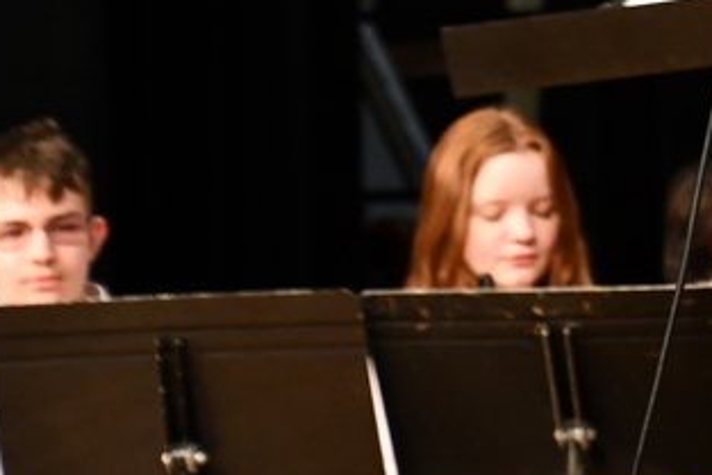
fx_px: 10665
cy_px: -251
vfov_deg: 2.5
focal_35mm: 539
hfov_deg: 3.8
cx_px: 990
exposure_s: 1/100
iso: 3200
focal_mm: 110
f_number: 5.6
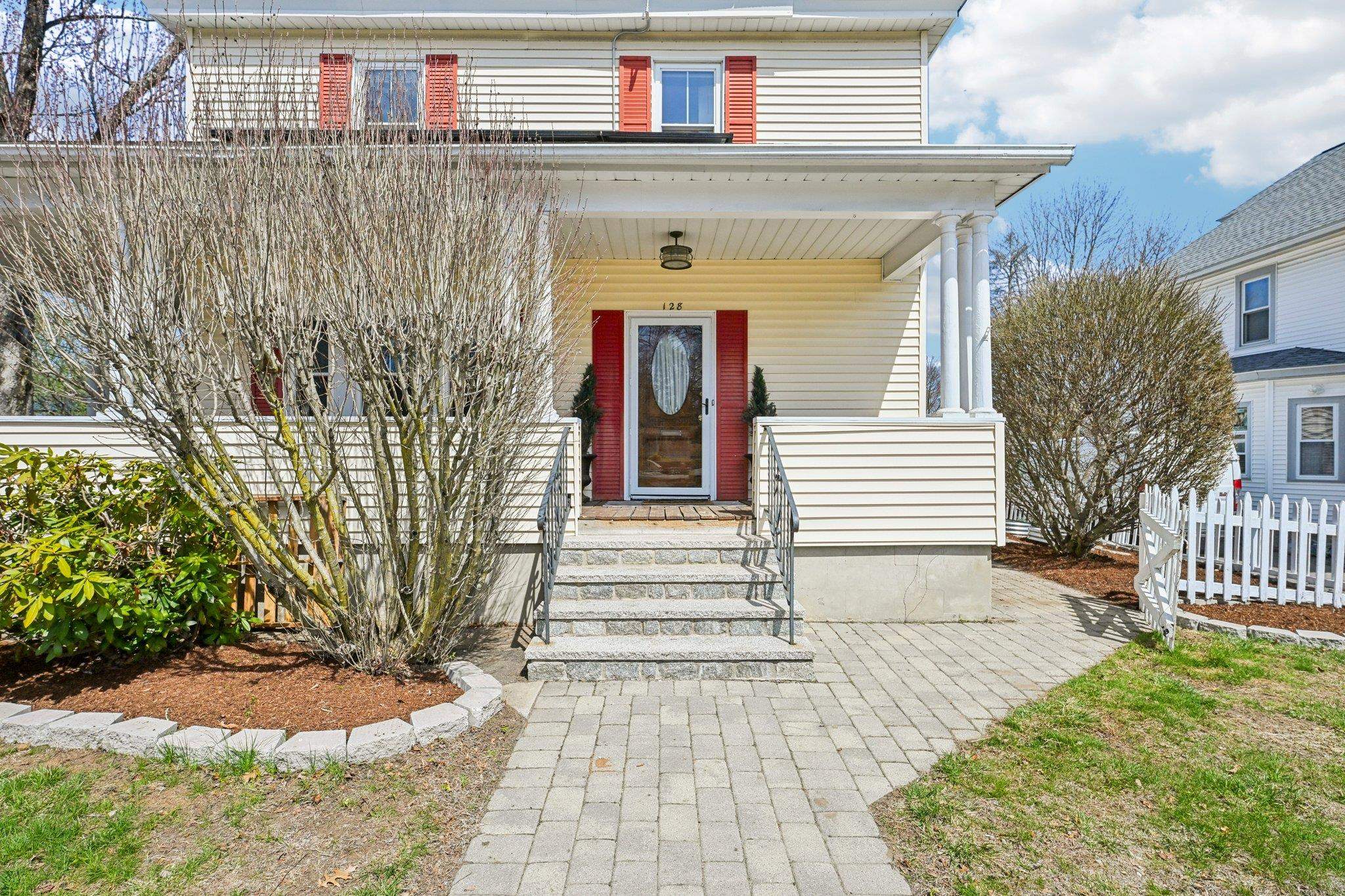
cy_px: 448
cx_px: 672
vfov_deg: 70.4
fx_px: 635
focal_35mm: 17
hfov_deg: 93.3
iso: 400
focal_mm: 17
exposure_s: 1/1250
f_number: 8
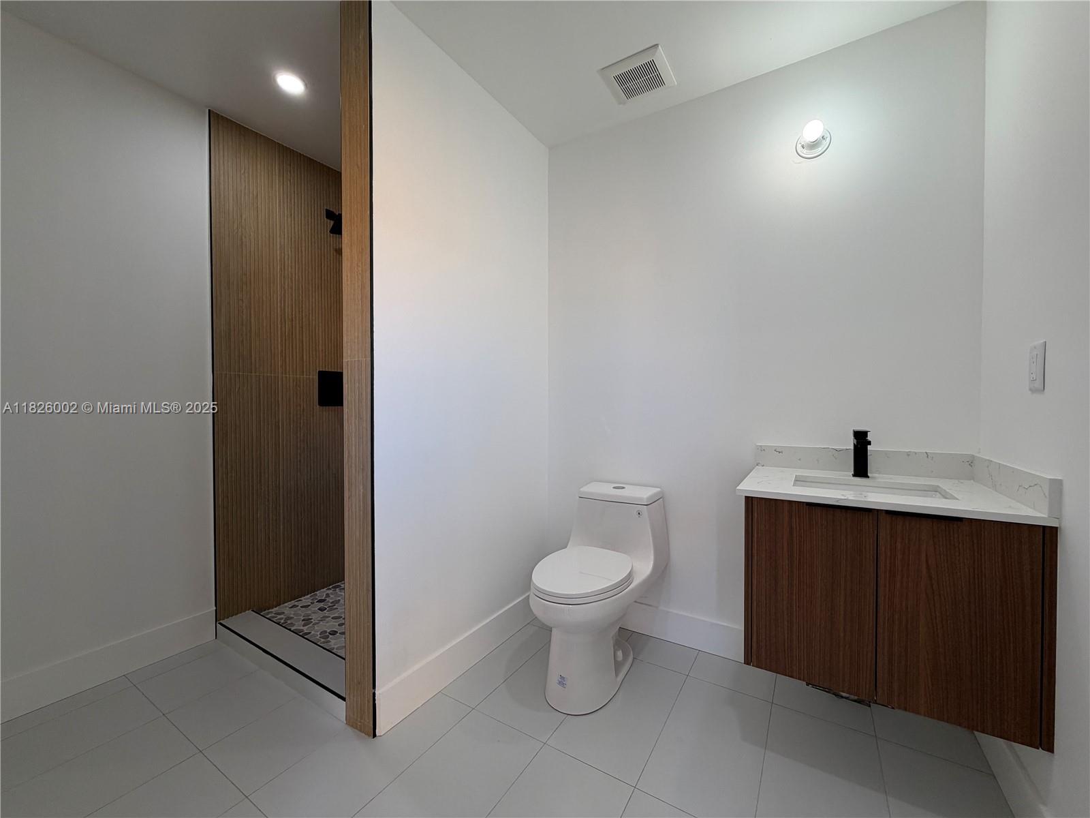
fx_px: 441
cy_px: 409
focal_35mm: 14
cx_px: 545
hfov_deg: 102.1
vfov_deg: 85.7
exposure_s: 1/120
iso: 100
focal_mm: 2.22
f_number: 2.2
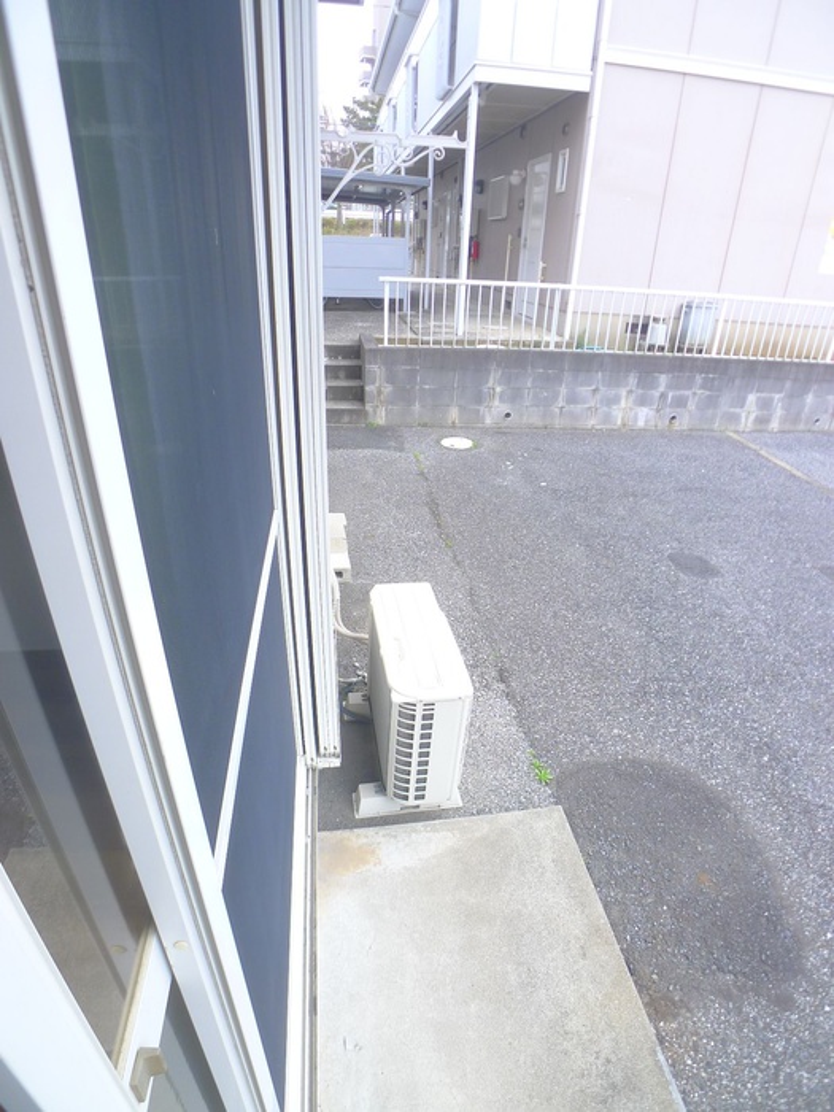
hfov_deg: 56.8
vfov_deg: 71.6
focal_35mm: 24
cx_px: 417
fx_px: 771
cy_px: 556
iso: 80
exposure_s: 1/125
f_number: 2.5
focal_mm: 5.1
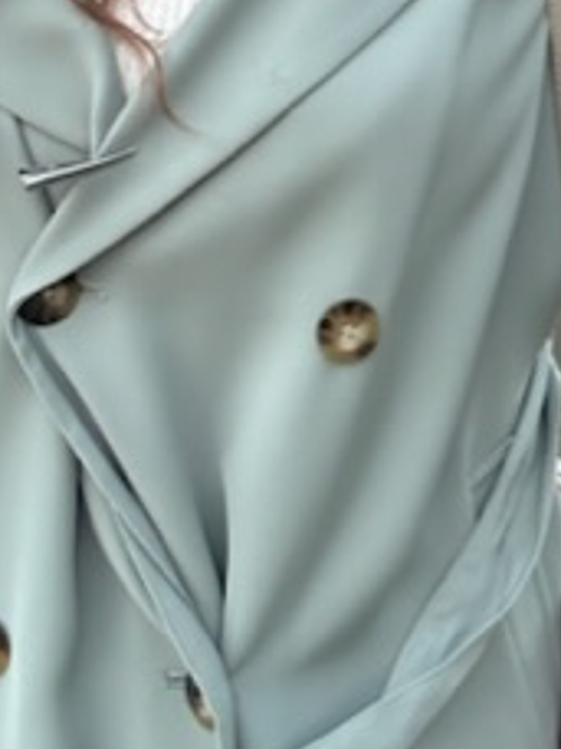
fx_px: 1815
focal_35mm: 84
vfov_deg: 21.6
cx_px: 323
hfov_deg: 17.6
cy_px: -154
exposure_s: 1/121
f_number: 1.9
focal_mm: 2.69
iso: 80
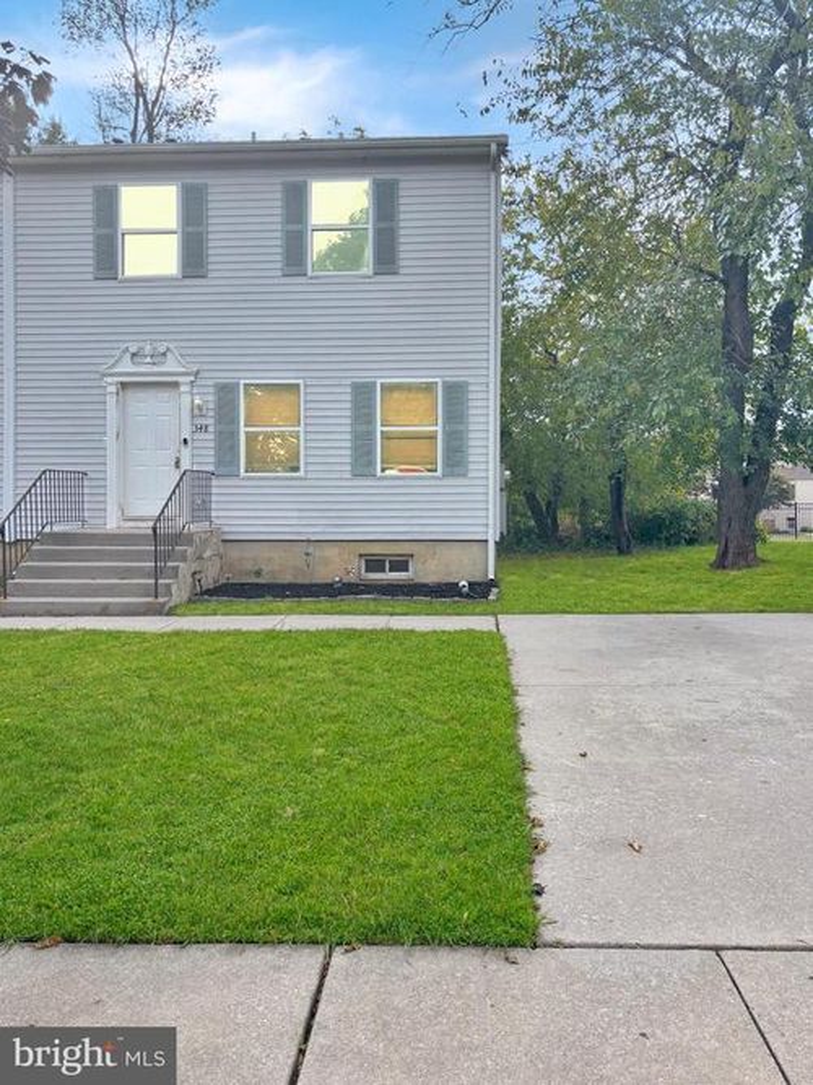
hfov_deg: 53.0
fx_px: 814
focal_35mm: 26
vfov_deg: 67.3
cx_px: 406
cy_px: 542
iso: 50
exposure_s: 1/1543
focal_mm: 5.96
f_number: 1.6
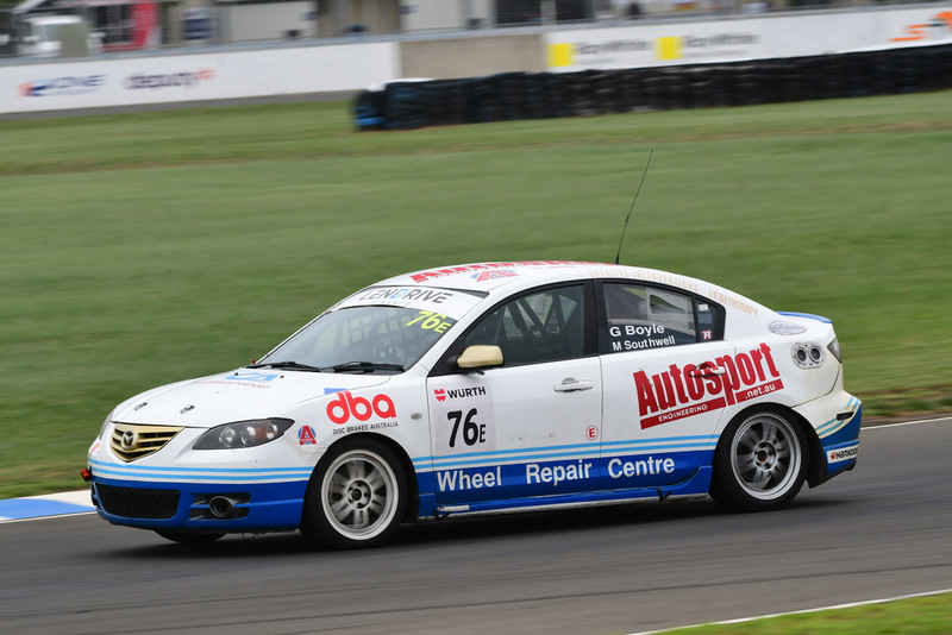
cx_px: 476
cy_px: 318
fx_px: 8333
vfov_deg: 4.4
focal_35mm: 315
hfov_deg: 6.5
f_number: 10
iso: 320
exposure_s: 1/320
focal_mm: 210
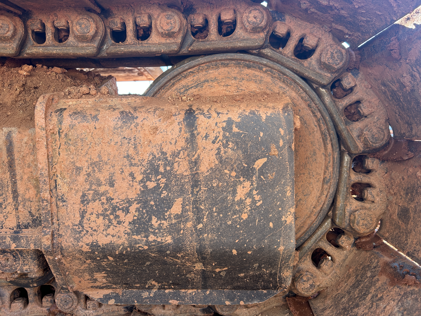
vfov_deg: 53.1
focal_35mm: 26
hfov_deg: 67.3
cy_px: 158
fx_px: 316
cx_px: 210
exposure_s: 1/261
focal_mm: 5.7
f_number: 1.5
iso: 40
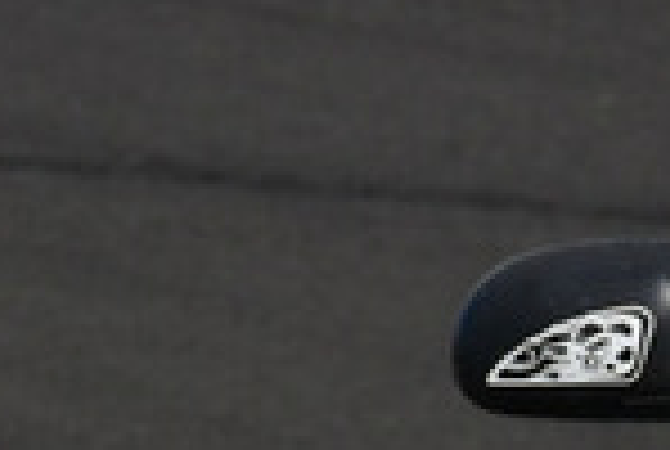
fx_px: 75022
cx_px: 1448
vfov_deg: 0.3
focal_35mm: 4023
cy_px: 576
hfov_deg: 0.5
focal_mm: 500
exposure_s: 1/640
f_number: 11
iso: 320
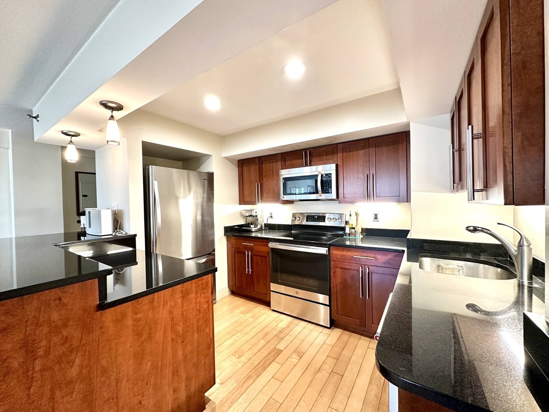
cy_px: 206
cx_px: 274
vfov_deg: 85.7
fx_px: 222
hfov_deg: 102.1
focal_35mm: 14
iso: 200
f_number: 2.2
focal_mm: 2.22
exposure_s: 1/60
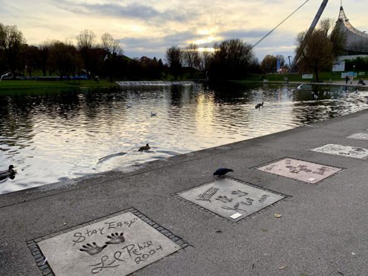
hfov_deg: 67.3
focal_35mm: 26
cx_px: 184
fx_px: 276
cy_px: 138
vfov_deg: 53.0
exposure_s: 1/384
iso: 25
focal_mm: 4.25
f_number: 1.8
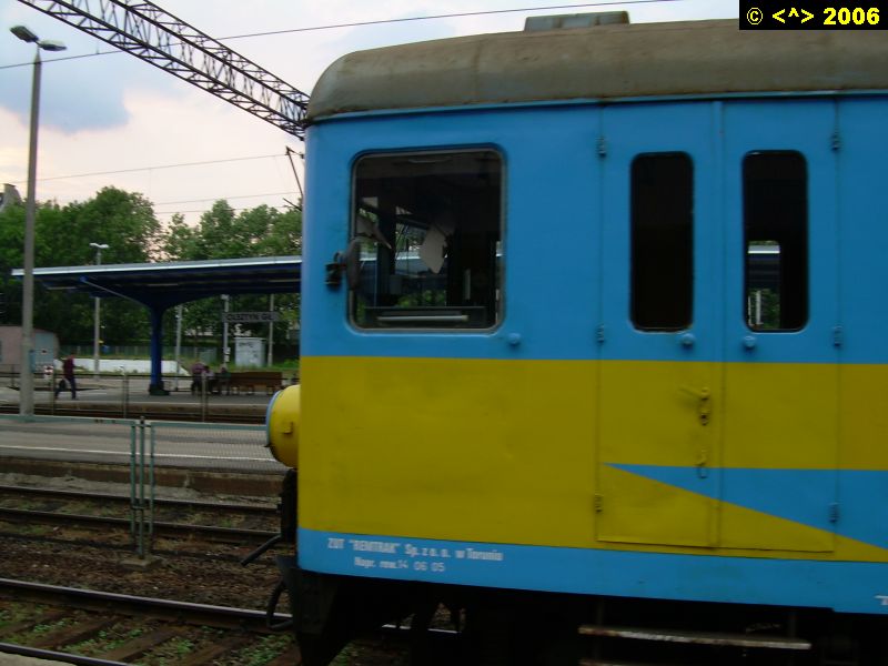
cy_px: 333
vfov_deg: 37.7
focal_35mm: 38
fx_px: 975
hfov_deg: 49.0
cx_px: 444
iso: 50
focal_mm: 6.3
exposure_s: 1/149
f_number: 4.6
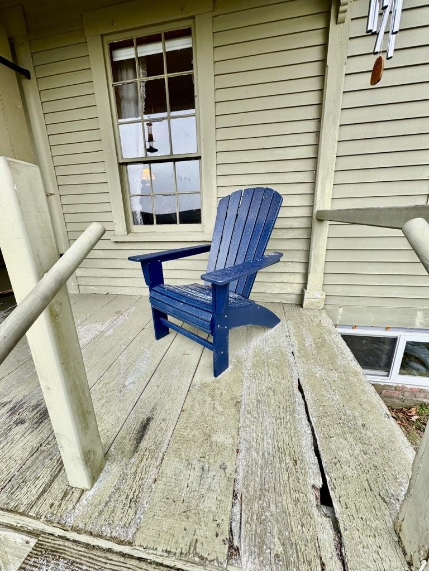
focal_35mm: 14
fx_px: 231
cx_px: 214
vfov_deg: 102.1
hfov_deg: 85.7
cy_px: 286
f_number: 2.2
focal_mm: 2.22
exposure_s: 1/162
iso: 40
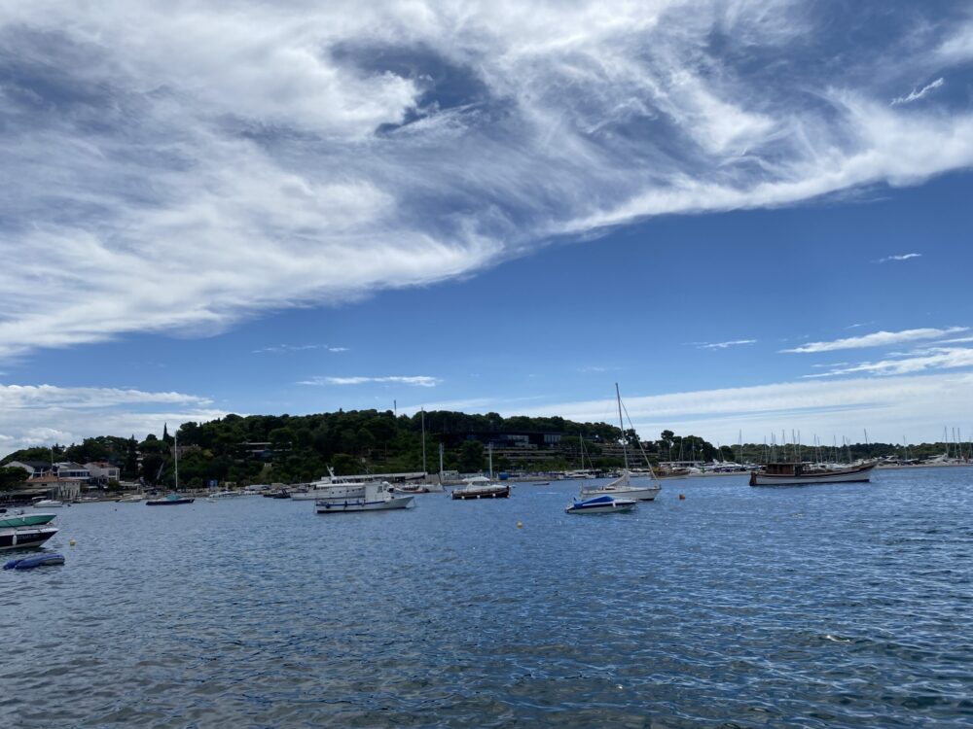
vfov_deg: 53.1
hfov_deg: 67.3
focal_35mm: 26
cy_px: 364
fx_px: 731
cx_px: 486
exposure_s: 1/8197
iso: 32
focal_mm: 4.25
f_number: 1.8
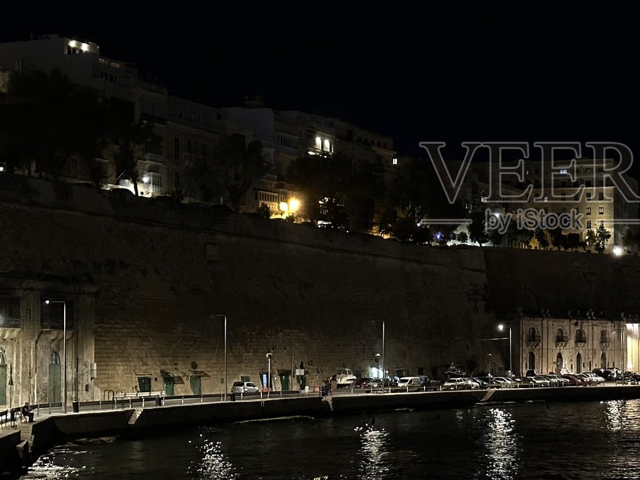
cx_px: 533
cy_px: 188
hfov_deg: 23.7
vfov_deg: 18.2
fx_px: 1498
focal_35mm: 81
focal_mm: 6.86
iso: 800
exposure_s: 1/17
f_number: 1.78
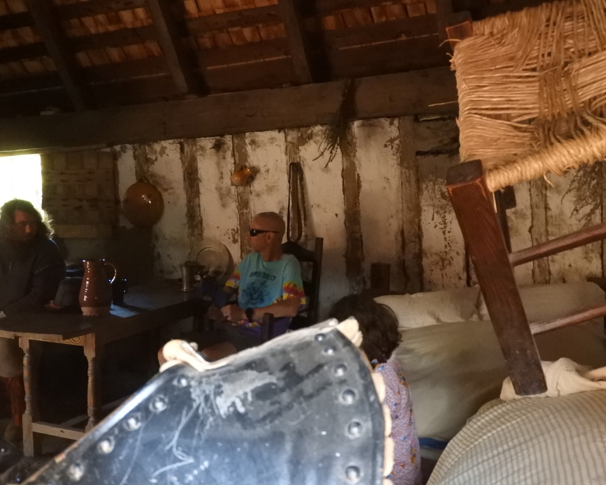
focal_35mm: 42
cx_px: 298
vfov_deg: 35.7
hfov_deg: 43.8
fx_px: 753
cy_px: 244
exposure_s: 1/50
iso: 1600
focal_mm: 7.2
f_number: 3.8
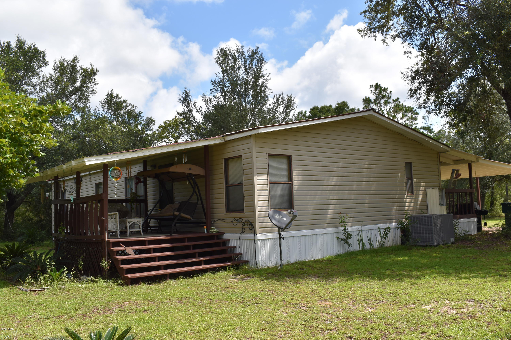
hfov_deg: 55.1
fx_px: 490
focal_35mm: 34
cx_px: 256
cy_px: 170
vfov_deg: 38.4
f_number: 10
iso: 100
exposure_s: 1/200
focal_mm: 23
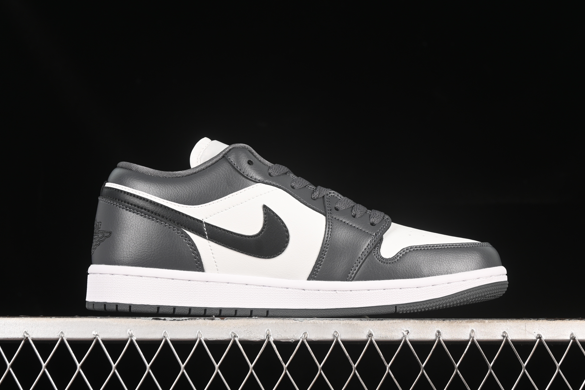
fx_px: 1235
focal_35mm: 76
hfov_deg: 26.6
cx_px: 292
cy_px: 197
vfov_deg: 18.0
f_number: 7.1
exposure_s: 1/60
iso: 160
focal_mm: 50
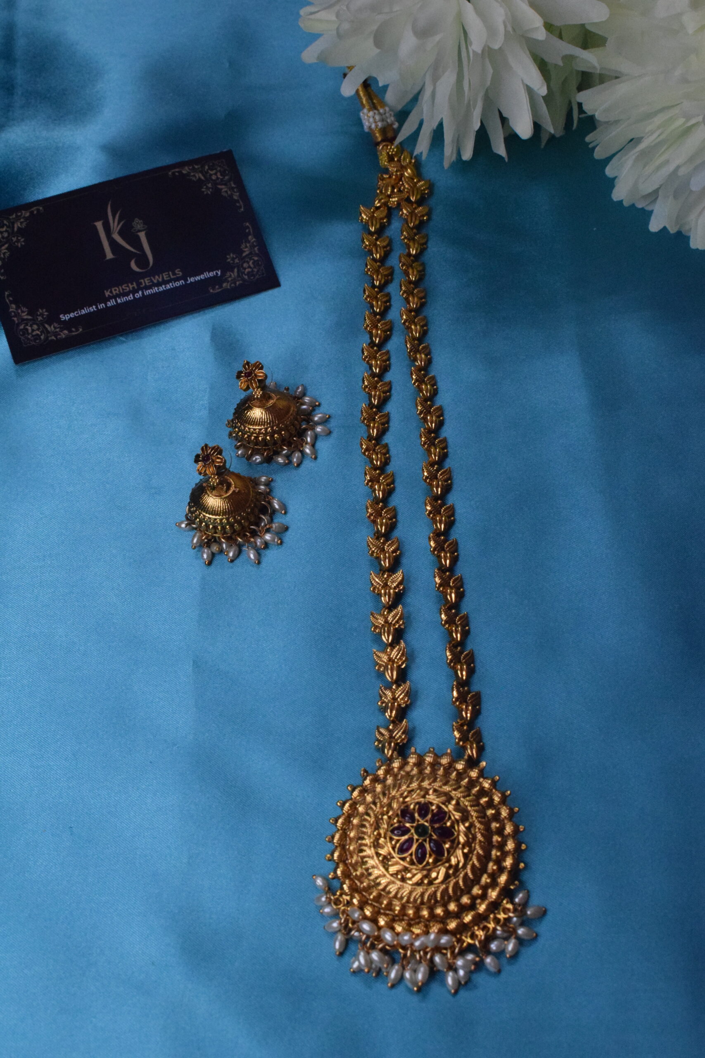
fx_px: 1498
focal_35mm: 51
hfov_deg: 26.5
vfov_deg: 38.9
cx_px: 352
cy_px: 529
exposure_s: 1/80
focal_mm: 34
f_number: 11
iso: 5000
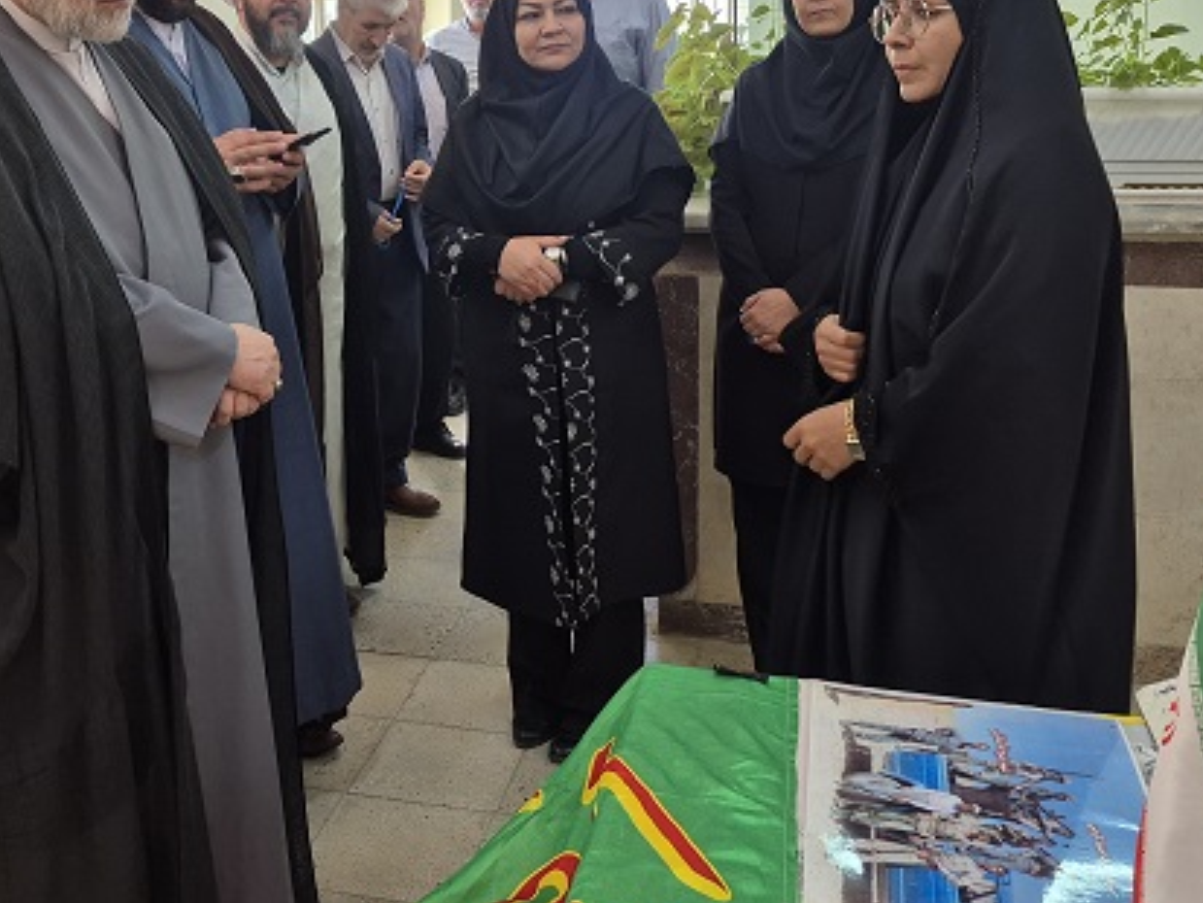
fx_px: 1356
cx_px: 449
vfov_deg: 36.2
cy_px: 249
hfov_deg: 47.4
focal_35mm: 39
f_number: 1.8
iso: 100
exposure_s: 1/100
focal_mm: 5.4
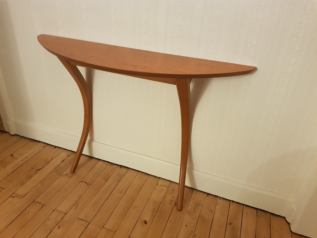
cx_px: 158
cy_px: 119
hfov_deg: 67.3
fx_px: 238
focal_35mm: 26
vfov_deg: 53.1
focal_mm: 4.2
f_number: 1.7
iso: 200
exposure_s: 1/11
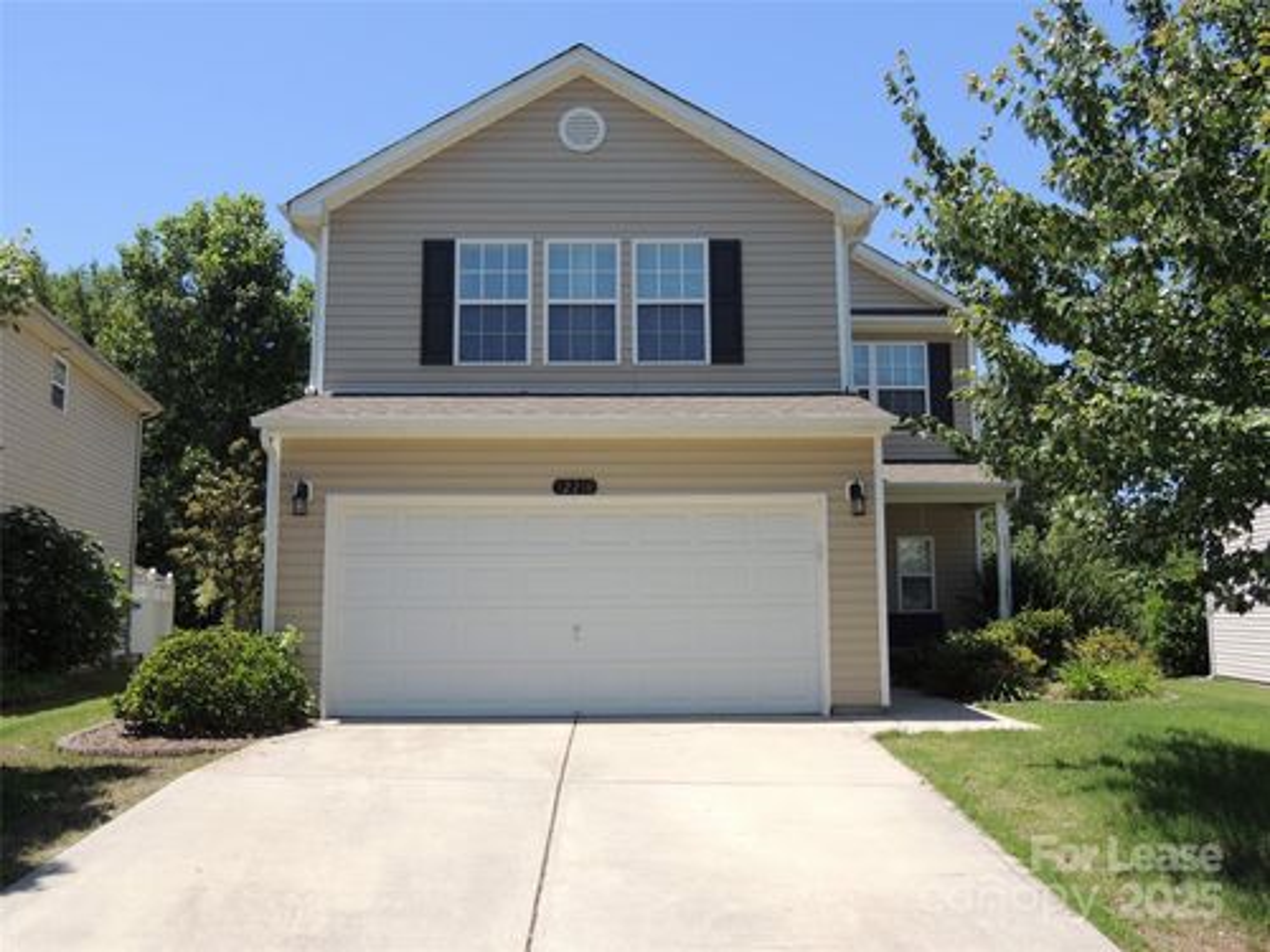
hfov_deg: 60.0
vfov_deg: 46.8
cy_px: 476
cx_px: 635
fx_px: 1101
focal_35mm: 30
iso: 100
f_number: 3.1
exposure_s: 1/800
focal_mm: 5.3
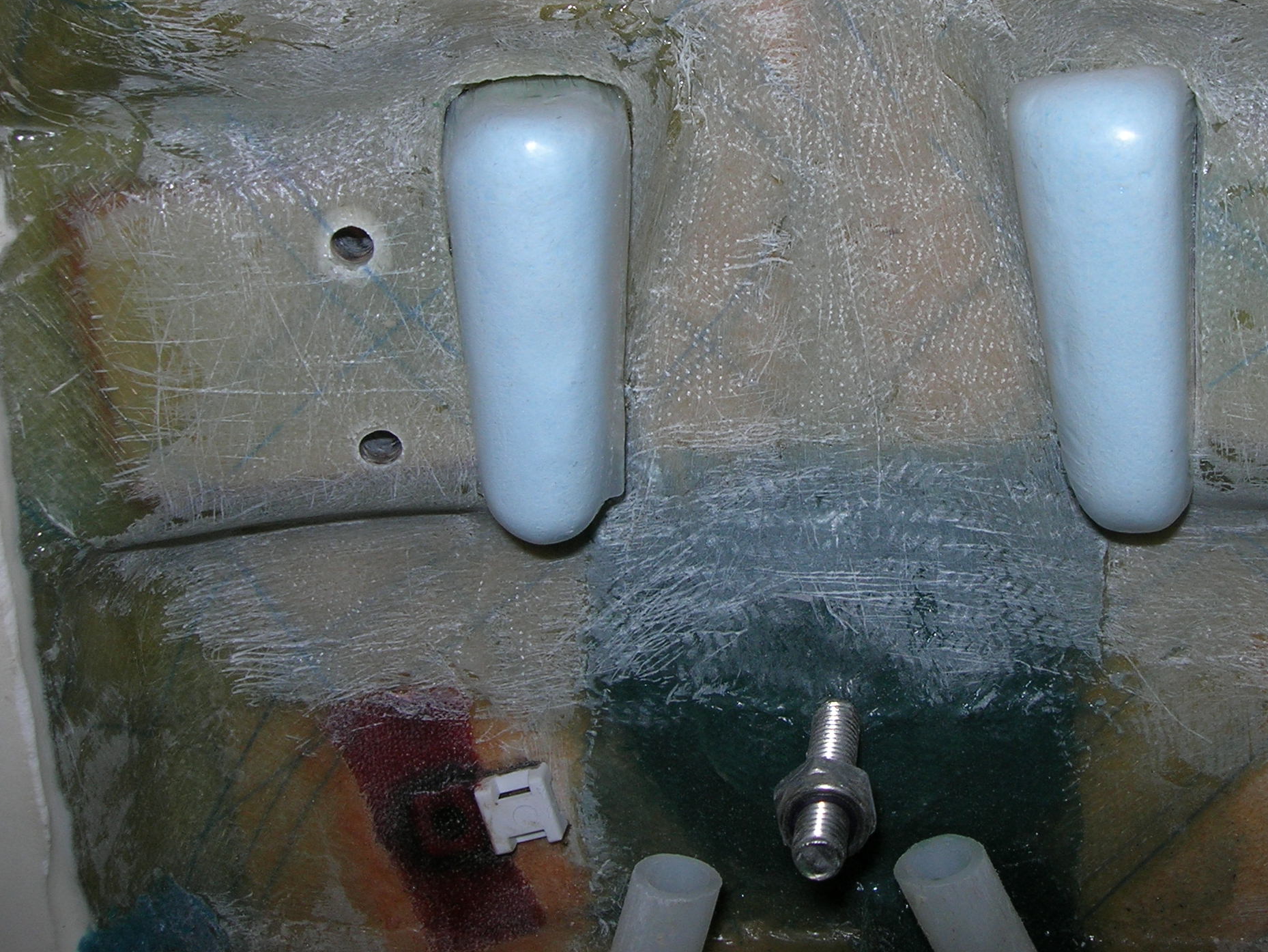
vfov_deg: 27.3
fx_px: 1942
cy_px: 299
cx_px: 852
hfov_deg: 35.8
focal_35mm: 53
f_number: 4.8
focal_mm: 7.8
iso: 64
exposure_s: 1/60.1
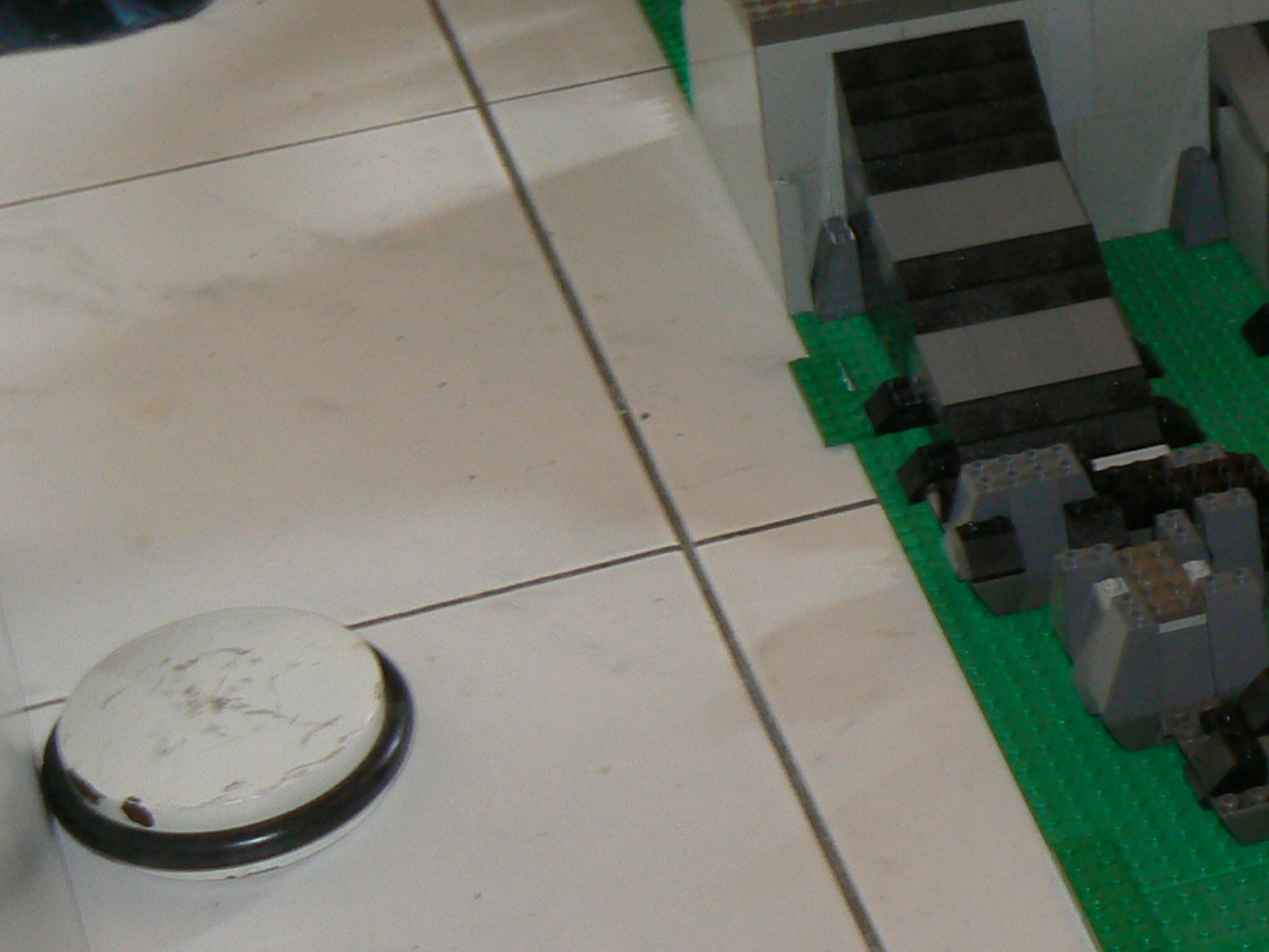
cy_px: 679
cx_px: 1385
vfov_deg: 17.3
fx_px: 3116
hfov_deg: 21.8
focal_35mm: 85
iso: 100
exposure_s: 1/10
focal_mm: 6
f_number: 2.8
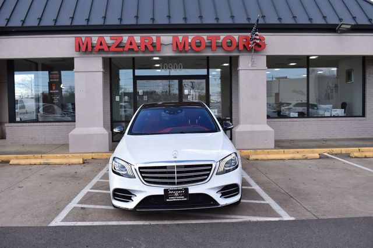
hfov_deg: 53.2
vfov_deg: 36.8
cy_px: 124
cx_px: 186
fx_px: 373
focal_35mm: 36
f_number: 7.1
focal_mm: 24
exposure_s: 1/320
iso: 200
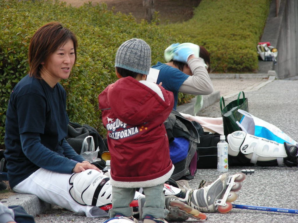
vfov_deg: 6.5
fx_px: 1980
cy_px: 112
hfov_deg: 8.6
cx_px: 149
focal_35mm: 230
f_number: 3.5
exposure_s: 1/72.7
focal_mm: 38.3
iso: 50
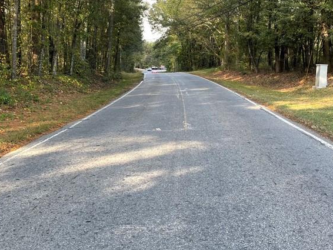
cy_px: 102
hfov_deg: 40.4
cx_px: 162
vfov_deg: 30.8
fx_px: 452
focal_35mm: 47
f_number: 1.6
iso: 32
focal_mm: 4.2
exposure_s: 1/127
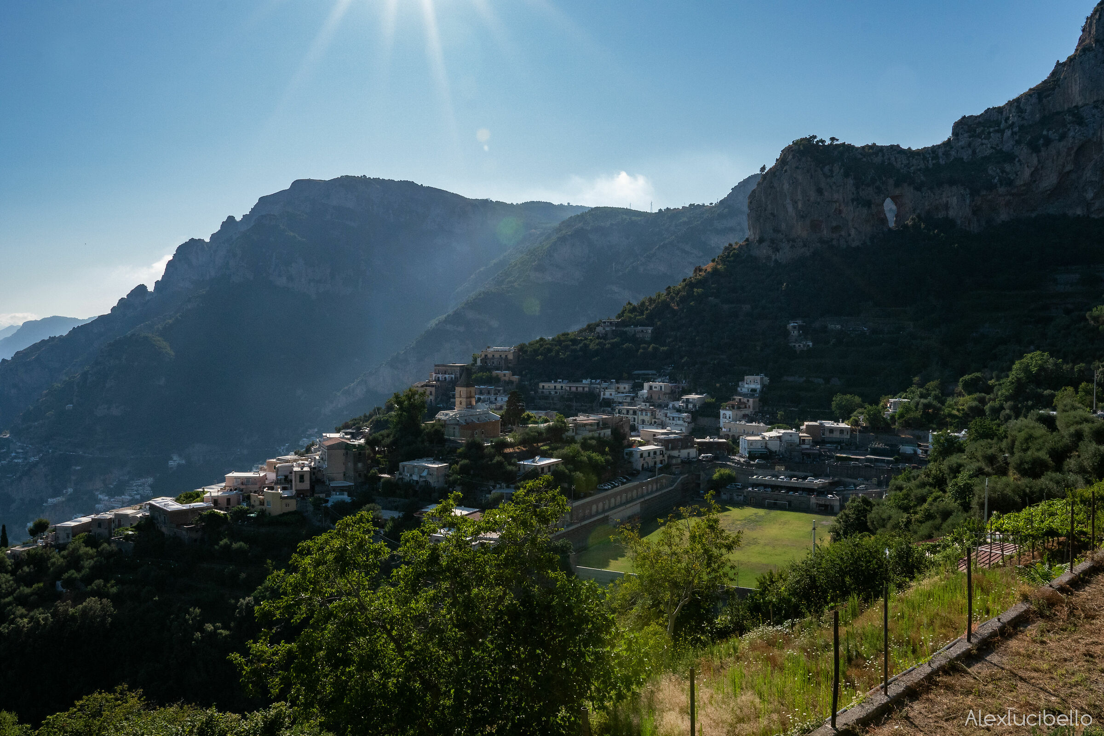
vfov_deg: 47.9
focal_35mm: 27
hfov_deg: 67.4
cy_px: 368
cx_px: 552
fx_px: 828
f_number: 16
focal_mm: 18
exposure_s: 1/1000
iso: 1600
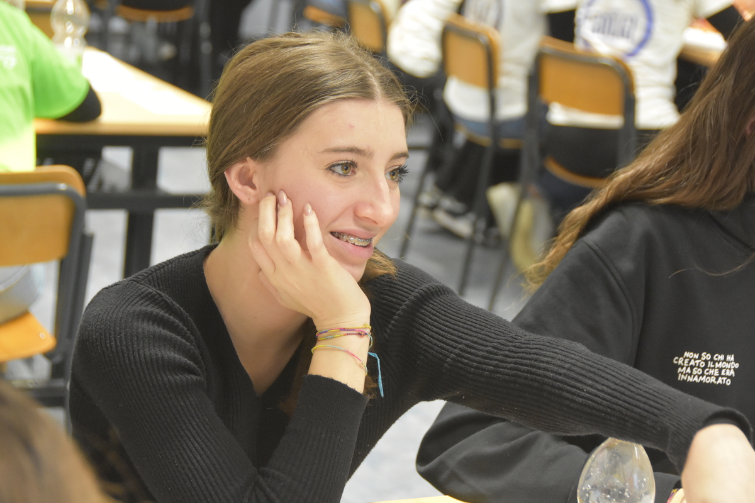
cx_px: 378
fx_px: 2202
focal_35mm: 105
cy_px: 252
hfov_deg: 19.5
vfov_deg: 13.0
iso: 3200
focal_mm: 70
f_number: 5
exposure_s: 1/60
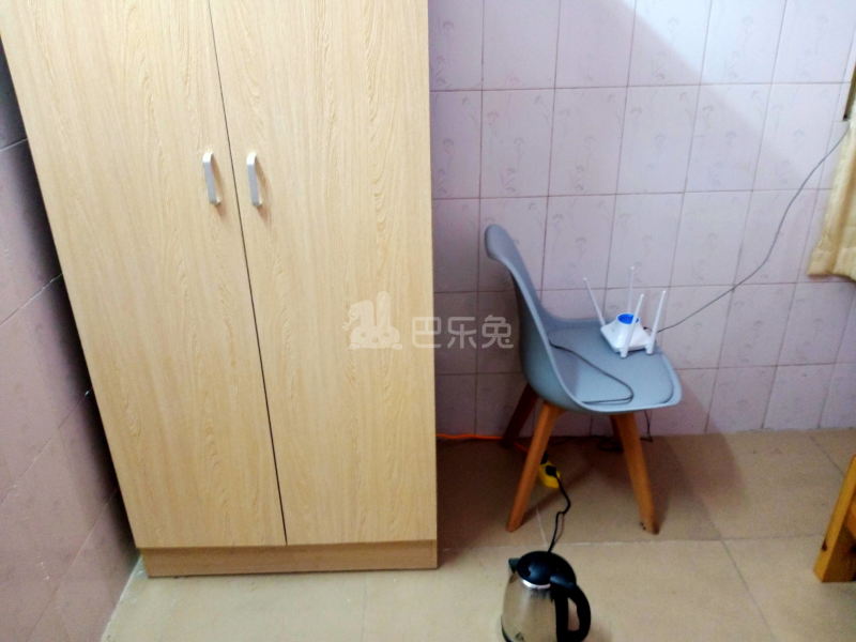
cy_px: 321
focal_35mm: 28
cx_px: 428
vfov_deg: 49.7
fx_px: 692
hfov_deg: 63.4
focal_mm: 4.05
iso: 1142
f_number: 1.8
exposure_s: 1/25
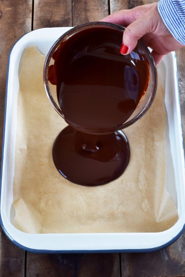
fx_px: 578
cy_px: 138
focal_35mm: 75
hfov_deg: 18.2
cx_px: 92
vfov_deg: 27.0
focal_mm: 50
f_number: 16
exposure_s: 1/8
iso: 160
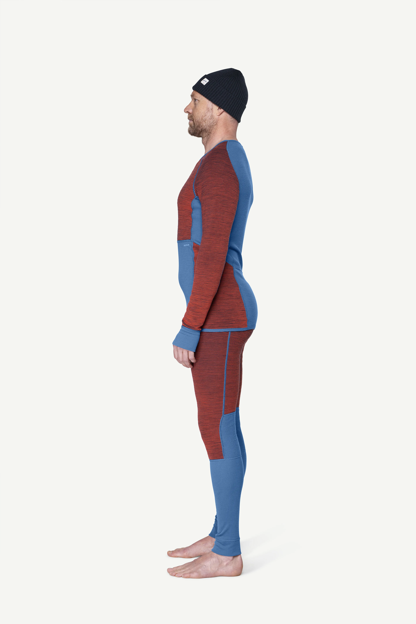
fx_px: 1213
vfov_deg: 28.8
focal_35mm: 70
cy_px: 312
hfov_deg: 19.5
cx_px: 208
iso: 100
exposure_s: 1/50
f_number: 5.6
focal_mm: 70
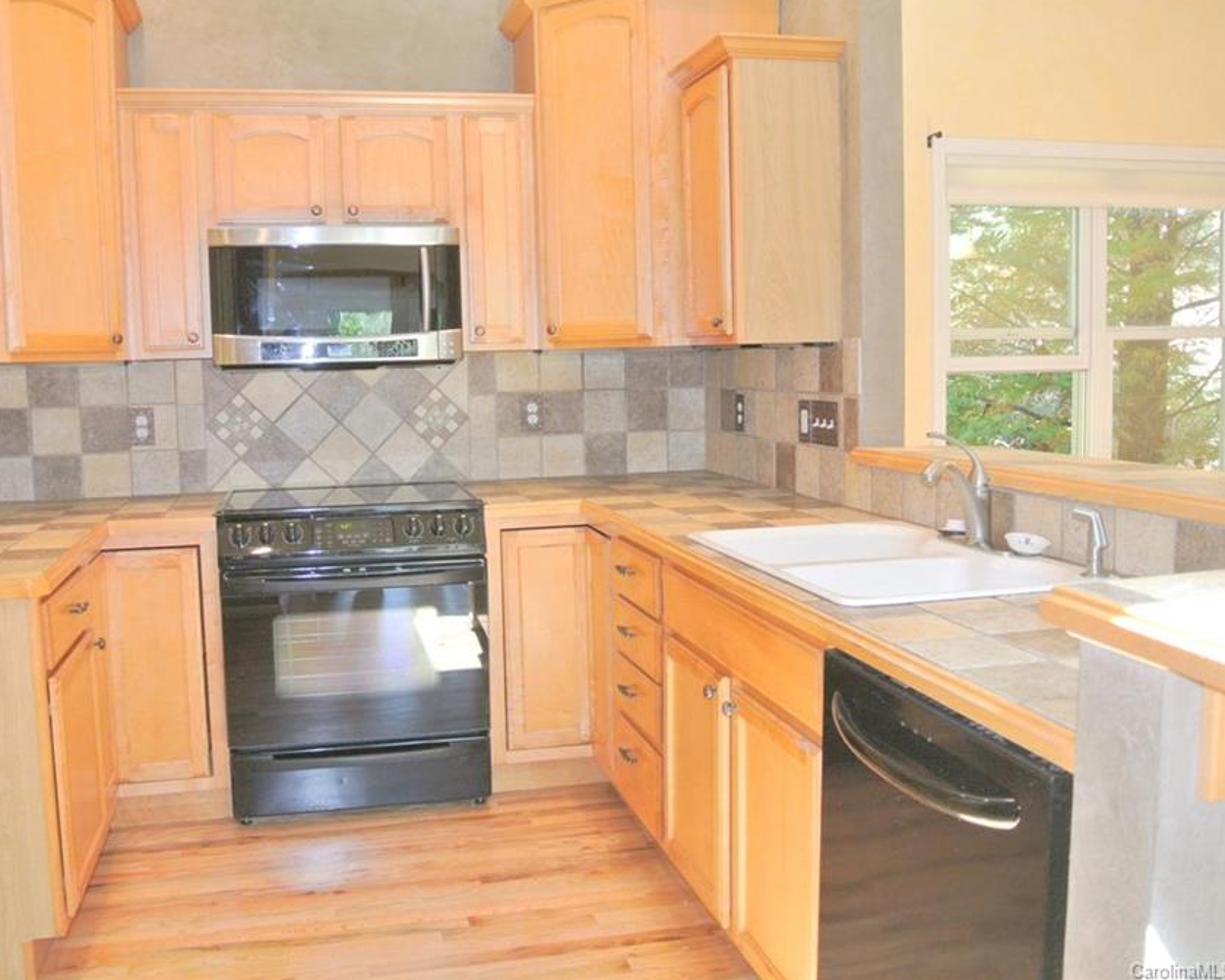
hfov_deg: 57.0
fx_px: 1124
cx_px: 539
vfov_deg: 47.1
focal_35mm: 31
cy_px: 483
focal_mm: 10
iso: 400
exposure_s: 1/60
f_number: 3.5
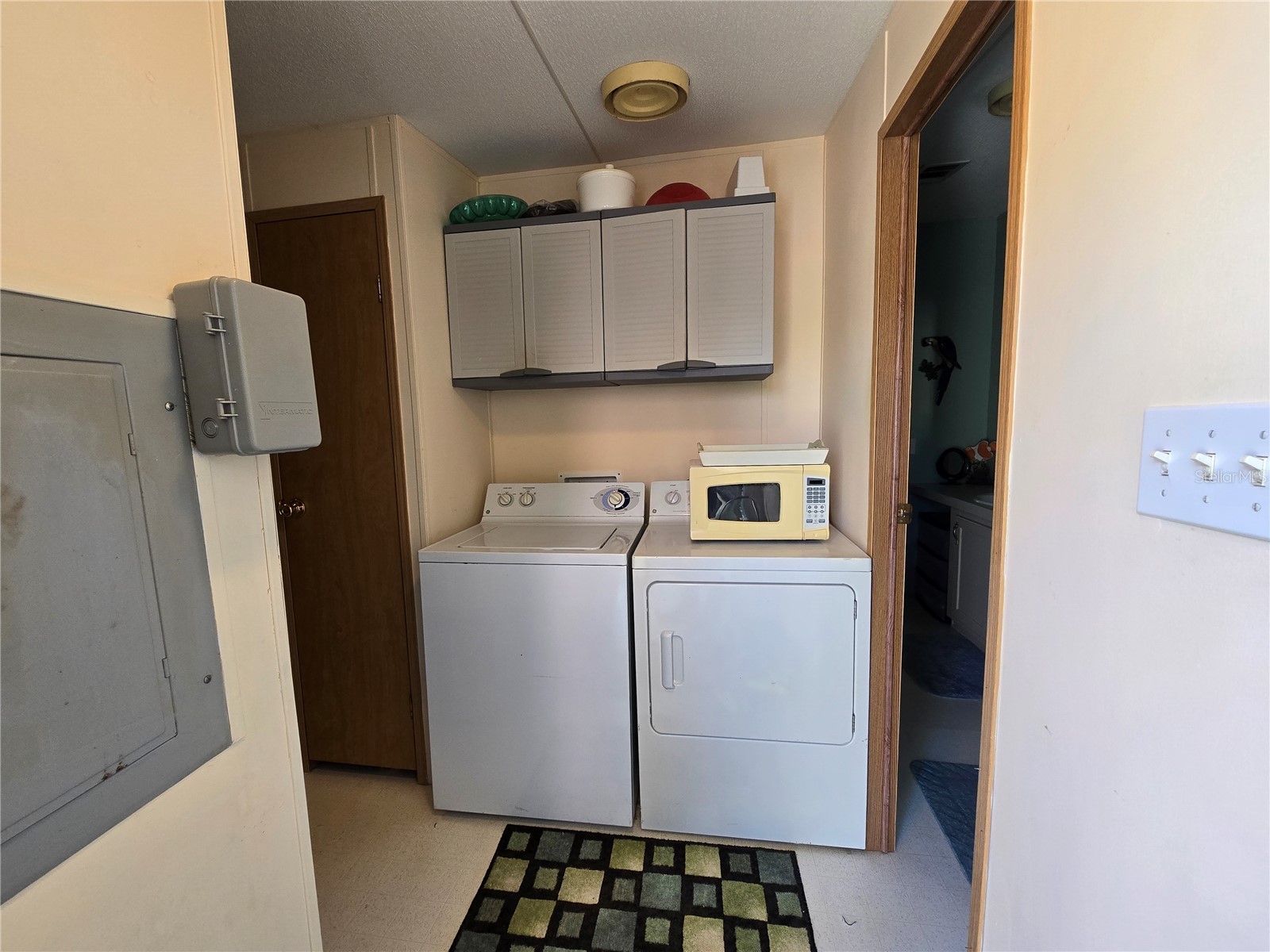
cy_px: 476
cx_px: 635
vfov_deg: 89.9
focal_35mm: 13
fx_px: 477
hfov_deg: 106.2
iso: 100
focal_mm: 2.2
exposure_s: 1/120
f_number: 2.2
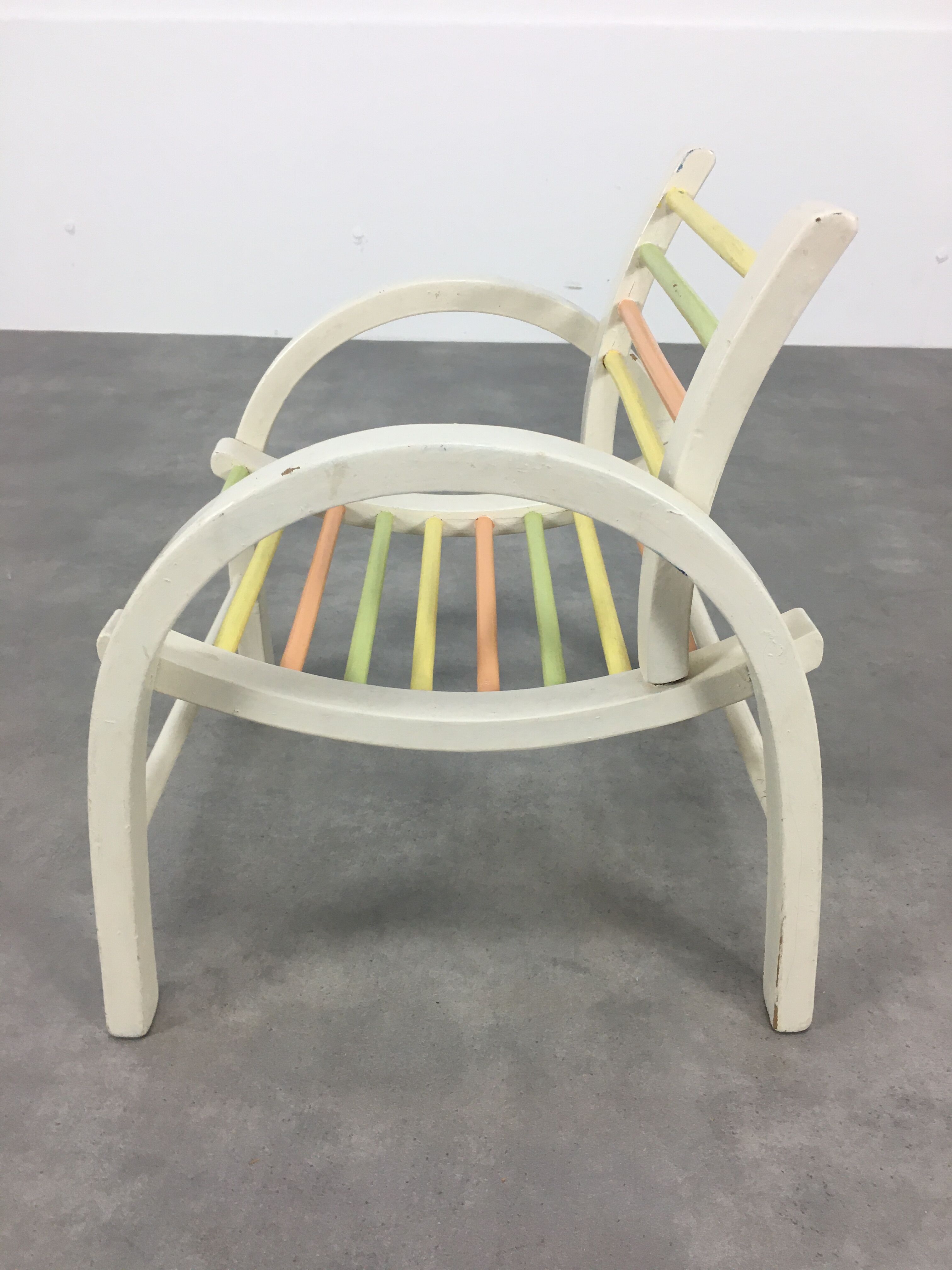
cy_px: 635
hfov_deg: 48.2
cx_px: 476
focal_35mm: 29
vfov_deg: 61.7
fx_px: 1063
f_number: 2.2
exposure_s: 1/33
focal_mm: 4.15
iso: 40
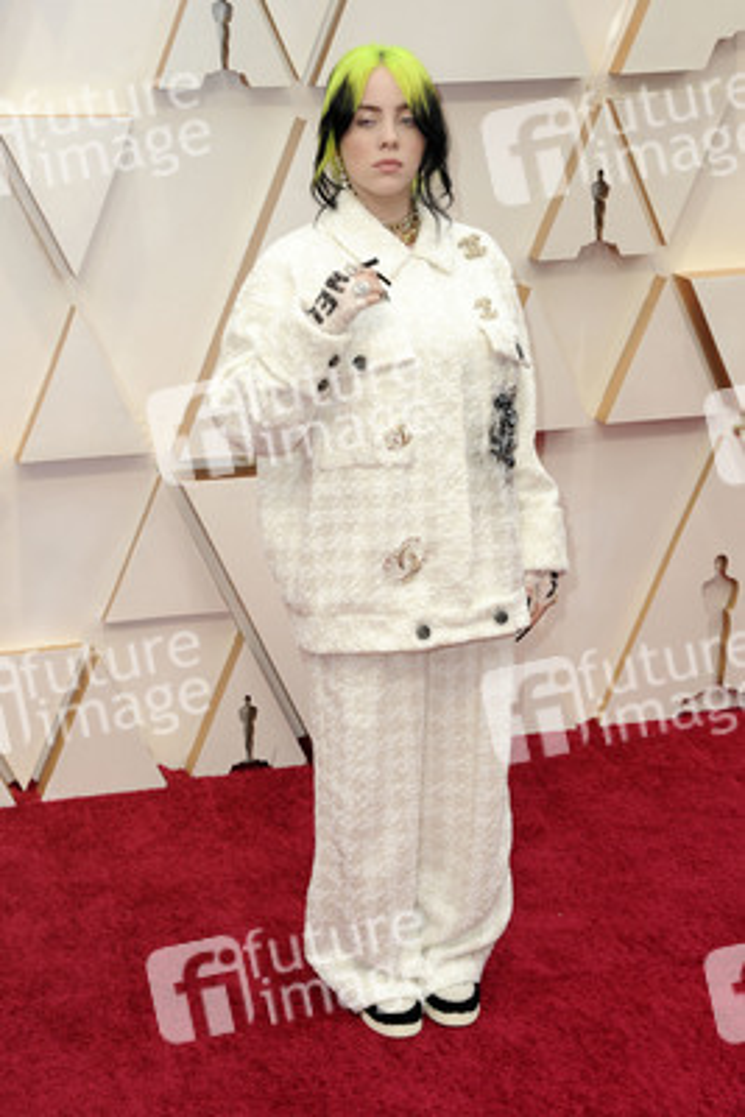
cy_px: 558
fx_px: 2109
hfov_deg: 20.0
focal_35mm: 68
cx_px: 372
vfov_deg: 29.6
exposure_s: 1/200
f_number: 7.1
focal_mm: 68
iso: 800
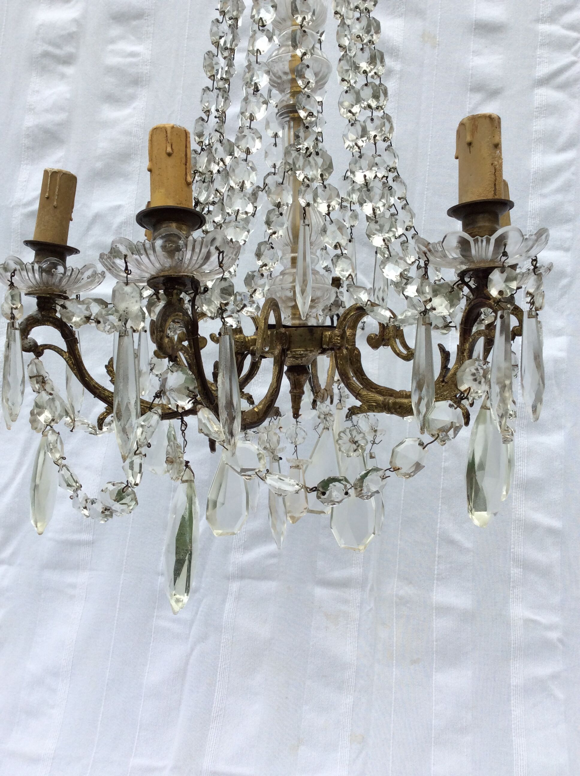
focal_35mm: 32
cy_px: 388
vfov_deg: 56.9
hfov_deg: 44.1
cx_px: 290
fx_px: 717
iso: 32
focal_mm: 3.3
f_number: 2.4
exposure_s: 1/167
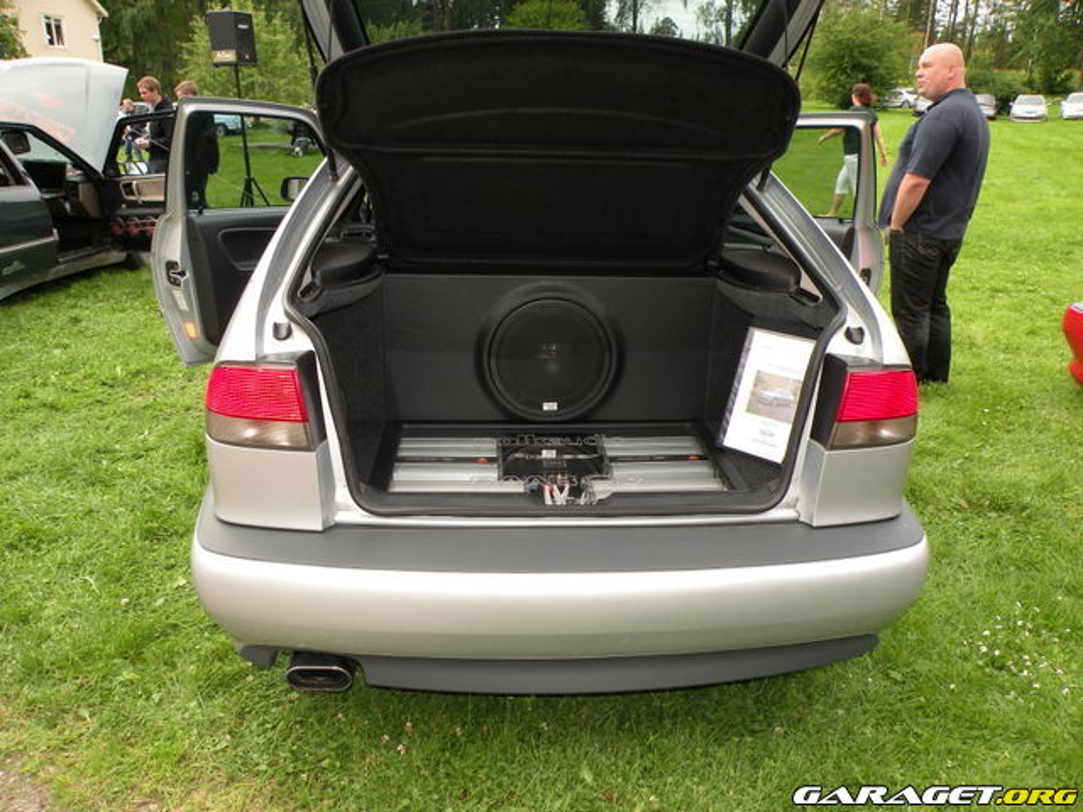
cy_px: 406
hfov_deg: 65.3
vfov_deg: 51.4
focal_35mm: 27
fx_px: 845
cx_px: 542
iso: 64
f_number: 4
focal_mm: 4.7
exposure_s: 1/129
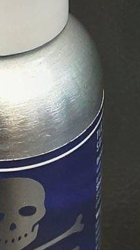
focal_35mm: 132
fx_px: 872
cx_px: 89
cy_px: 68
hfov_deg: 9.2
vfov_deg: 16.2
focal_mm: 2.9
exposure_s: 1/50
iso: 160
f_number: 1.9
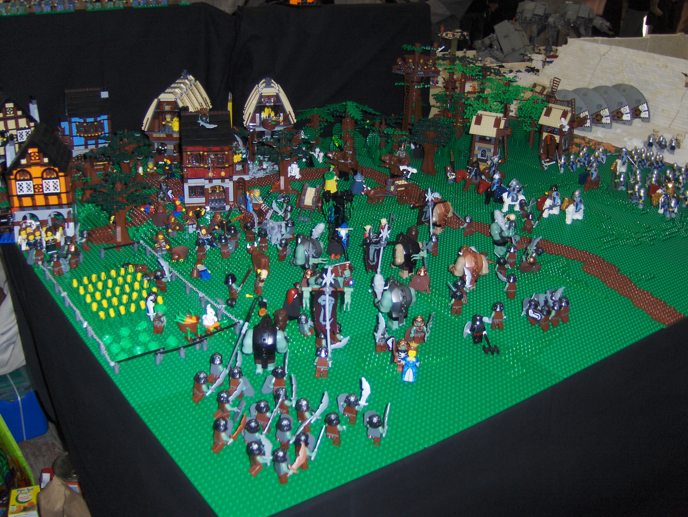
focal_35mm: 35
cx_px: 344
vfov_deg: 40.8
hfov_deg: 52.6
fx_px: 696
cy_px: 258
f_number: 2.8
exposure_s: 1/60
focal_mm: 7.5
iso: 100
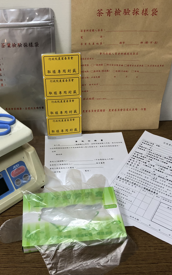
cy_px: 136
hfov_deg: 31.8
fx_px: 300
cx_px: 65
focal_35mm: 40
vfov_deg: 49.3
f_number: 1.8
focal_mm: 4
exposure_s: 1/30
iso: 25
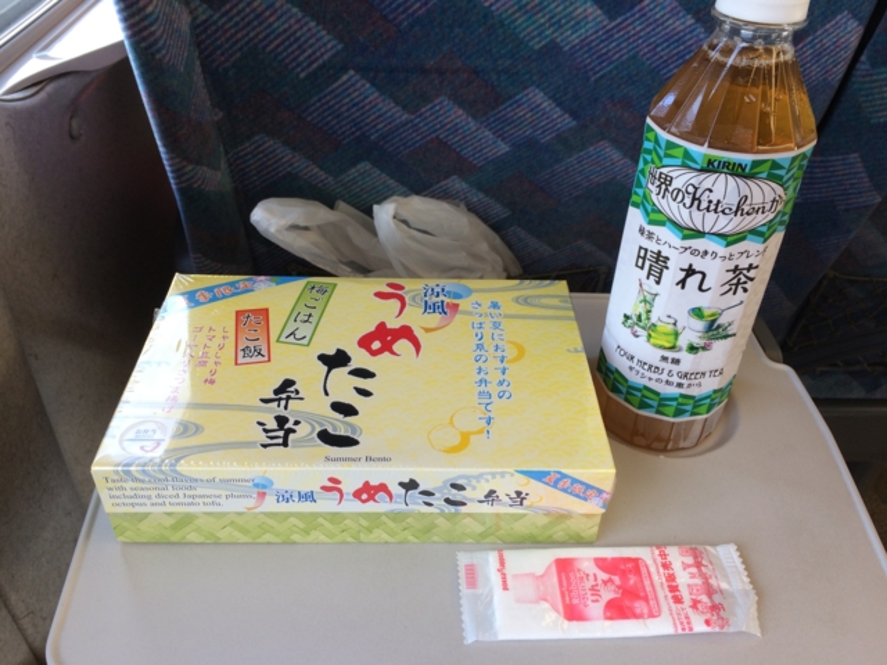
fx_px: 743
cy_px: 332
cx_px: 444
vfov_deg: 48.2
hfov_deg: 61.7
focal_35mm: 29
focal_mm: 4.15
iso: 50
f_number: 2.2
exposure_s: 1/60
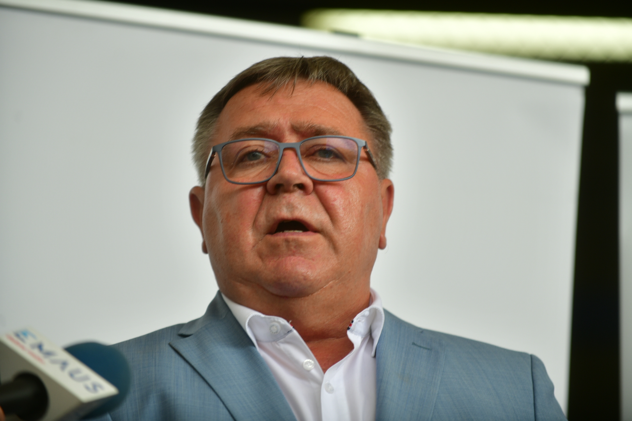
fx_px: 3511
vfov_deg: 6.9
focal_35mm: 200
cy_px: 210
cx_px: 316
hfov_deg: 10.3
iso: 110
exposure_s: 1/125
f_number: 2.8
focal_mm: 200
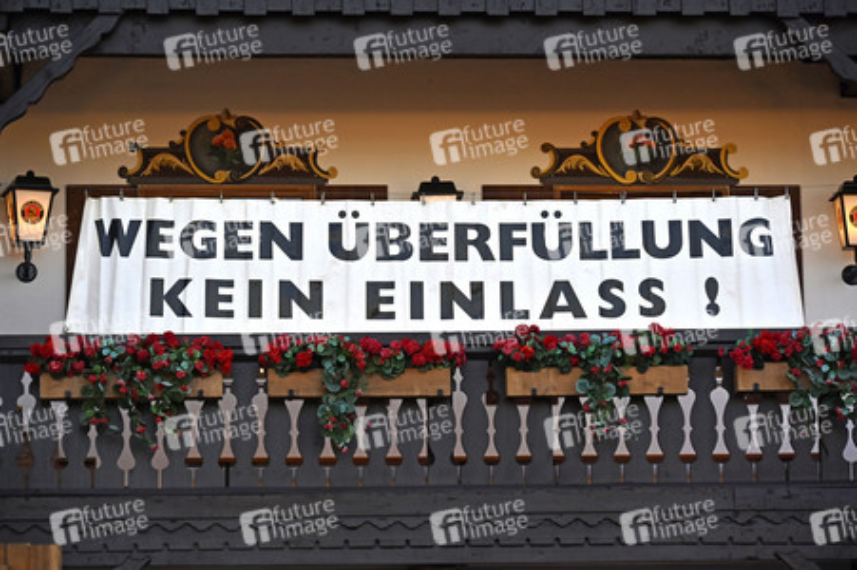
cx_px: 428
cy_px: 285
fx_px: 3568
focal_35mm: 150
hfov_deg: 13.7
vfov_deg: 9.1
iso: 800
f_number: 6.3
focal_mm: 150
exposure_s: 1/1250
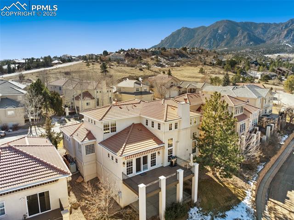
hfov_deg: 71.7
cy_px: 110
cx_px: 147
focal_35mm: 24
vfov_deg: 56.7
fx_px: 204
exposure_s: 1/2000
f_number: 2.8
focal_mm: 12.3
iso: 250
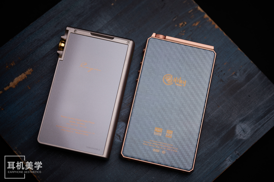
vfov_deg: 19.5
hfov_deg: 28.8
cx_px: 137
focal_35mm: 70
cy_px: 91
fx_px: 533
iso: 100
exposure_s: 1/160
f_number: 4
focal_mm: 70
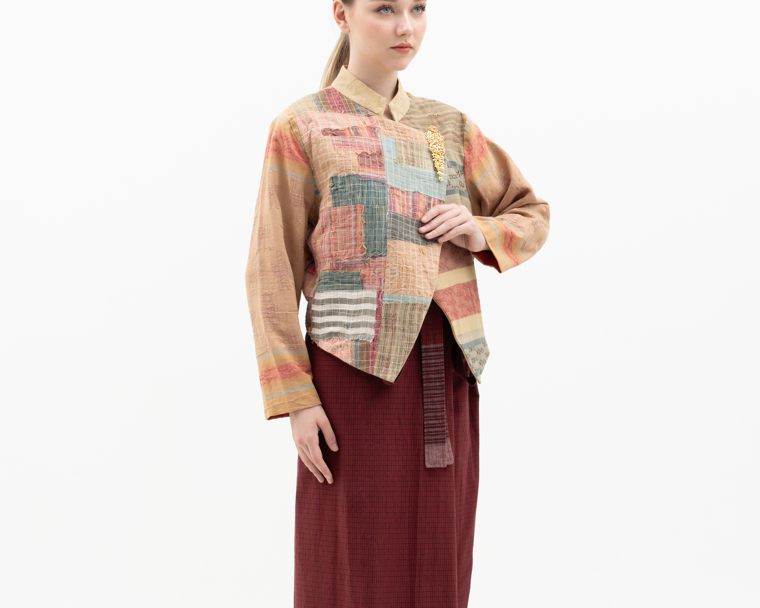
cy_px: 385
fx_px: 1507
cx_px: 377
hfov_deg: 28.3
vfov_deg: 22.7
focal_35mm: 67
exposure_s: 1/160
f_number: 11
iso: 100
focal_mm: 47
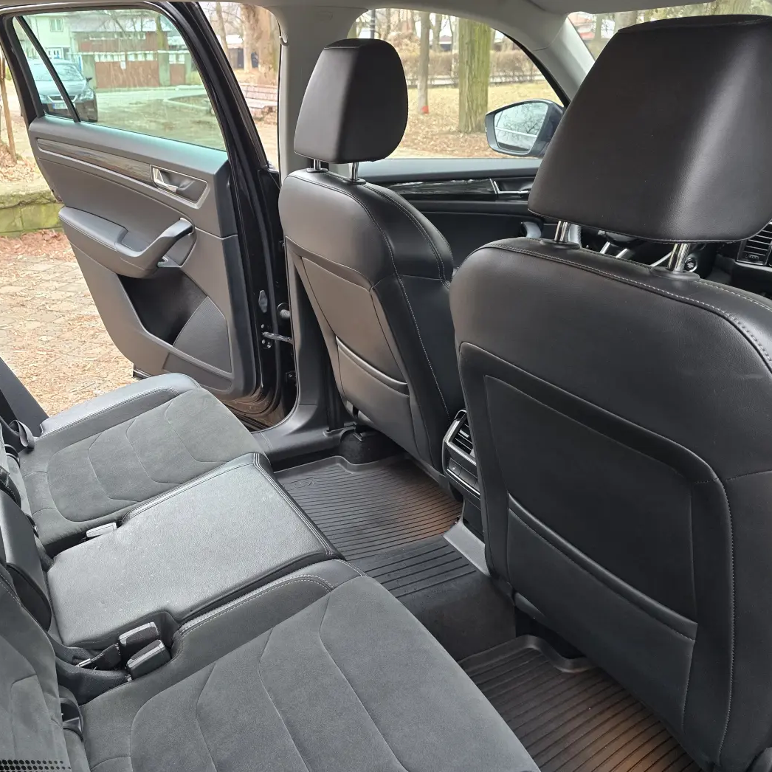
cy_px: 398
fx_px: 706
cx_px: 255
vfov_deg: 57.3
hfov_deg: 56.0
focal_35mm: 28
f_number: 1.7
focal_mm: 6.3
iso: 200
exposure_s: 1/100
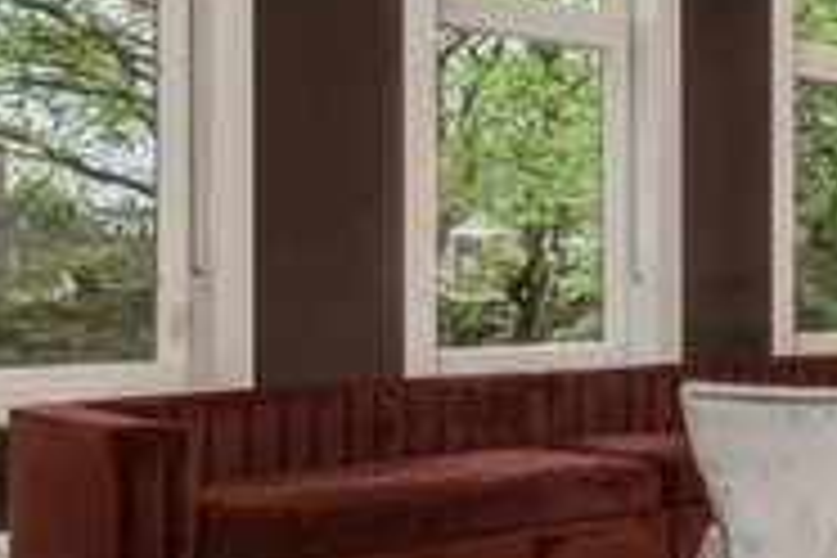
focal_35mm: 55
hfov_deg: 23.5
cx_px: 1418
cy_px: 326
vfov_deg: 24.6
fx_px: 1279
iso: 200
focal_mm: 16
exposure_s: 1/100
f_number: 8
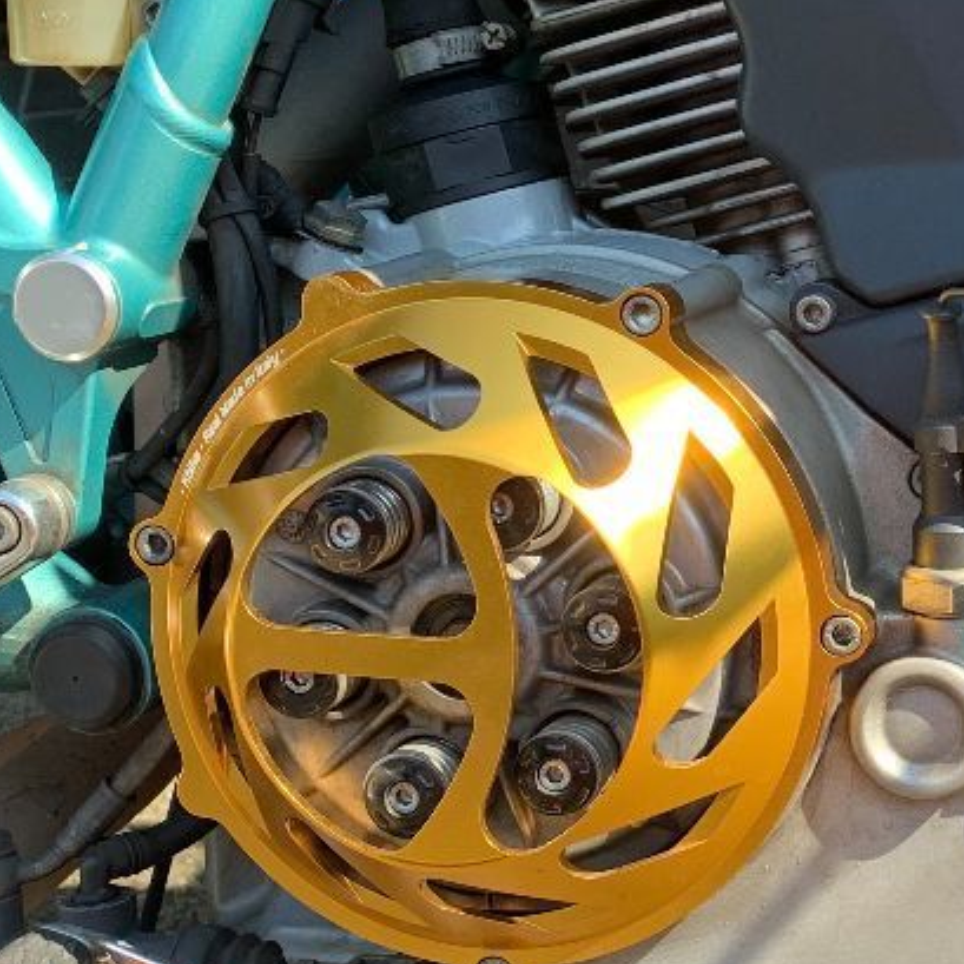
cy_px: 394
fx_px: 2268
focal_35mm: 72
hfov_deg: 22.4
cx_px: 1103
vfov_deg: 24.0
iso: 25
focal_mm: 4.25
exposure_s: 1/333
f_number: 1.8
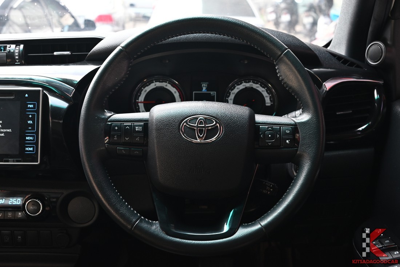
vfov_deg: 29.9
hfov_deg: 43.6
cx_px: 200
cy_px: 134
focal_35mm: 45
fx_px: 500
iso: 800
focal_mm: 45
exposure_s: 1/45
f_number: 6.7
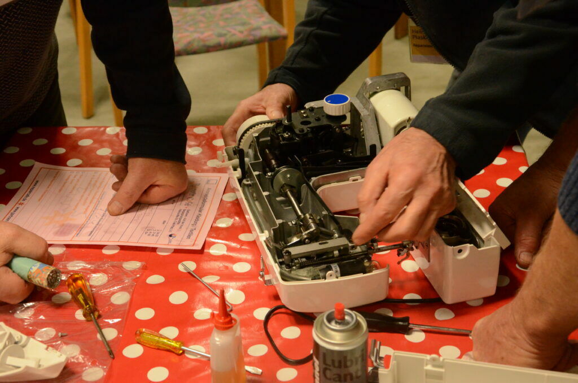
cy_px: 192
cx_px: 289
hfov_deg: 33.5
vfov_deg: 22.5
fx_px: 961
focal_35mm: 60
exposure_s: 1/125
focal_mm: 40
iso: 4000
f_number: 6.3
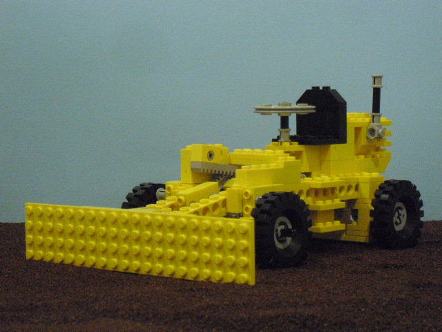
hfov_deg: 18.4
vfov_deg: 13.8
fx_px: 1366
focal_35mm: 107
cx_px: 221
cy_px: 166
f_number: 5.6
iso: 800
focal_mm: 18.9
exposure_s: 1/13
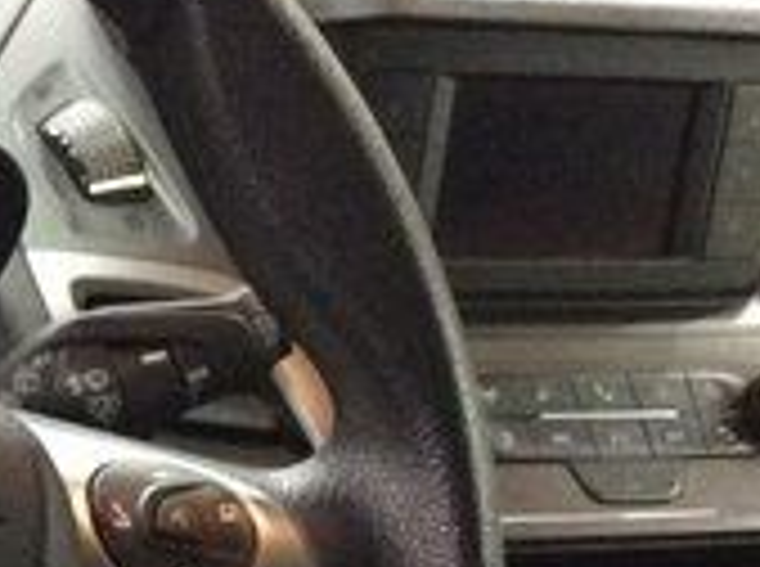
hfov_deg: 15.3
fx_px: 2651
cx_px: -301
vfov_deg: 12.1
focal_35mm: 121
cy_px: 576
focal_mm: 3.3
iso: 250
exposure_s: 1/15
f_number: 2.4
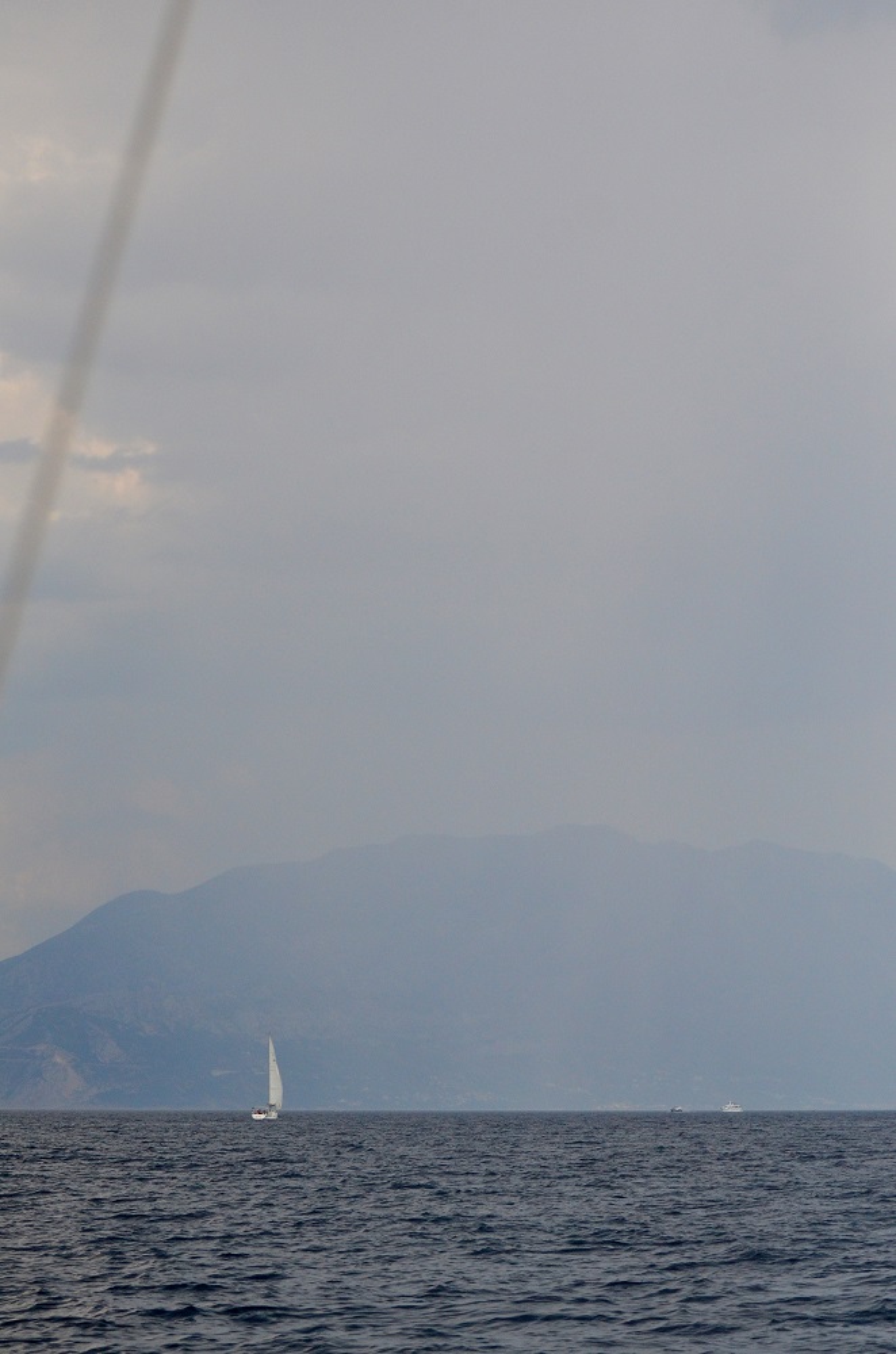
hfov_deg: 13.0
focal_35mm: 105
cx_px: 448
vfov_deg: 19.5
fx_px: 3939
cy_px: 677
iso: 1250
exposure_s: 1/8000
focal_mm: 70
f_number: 4.5
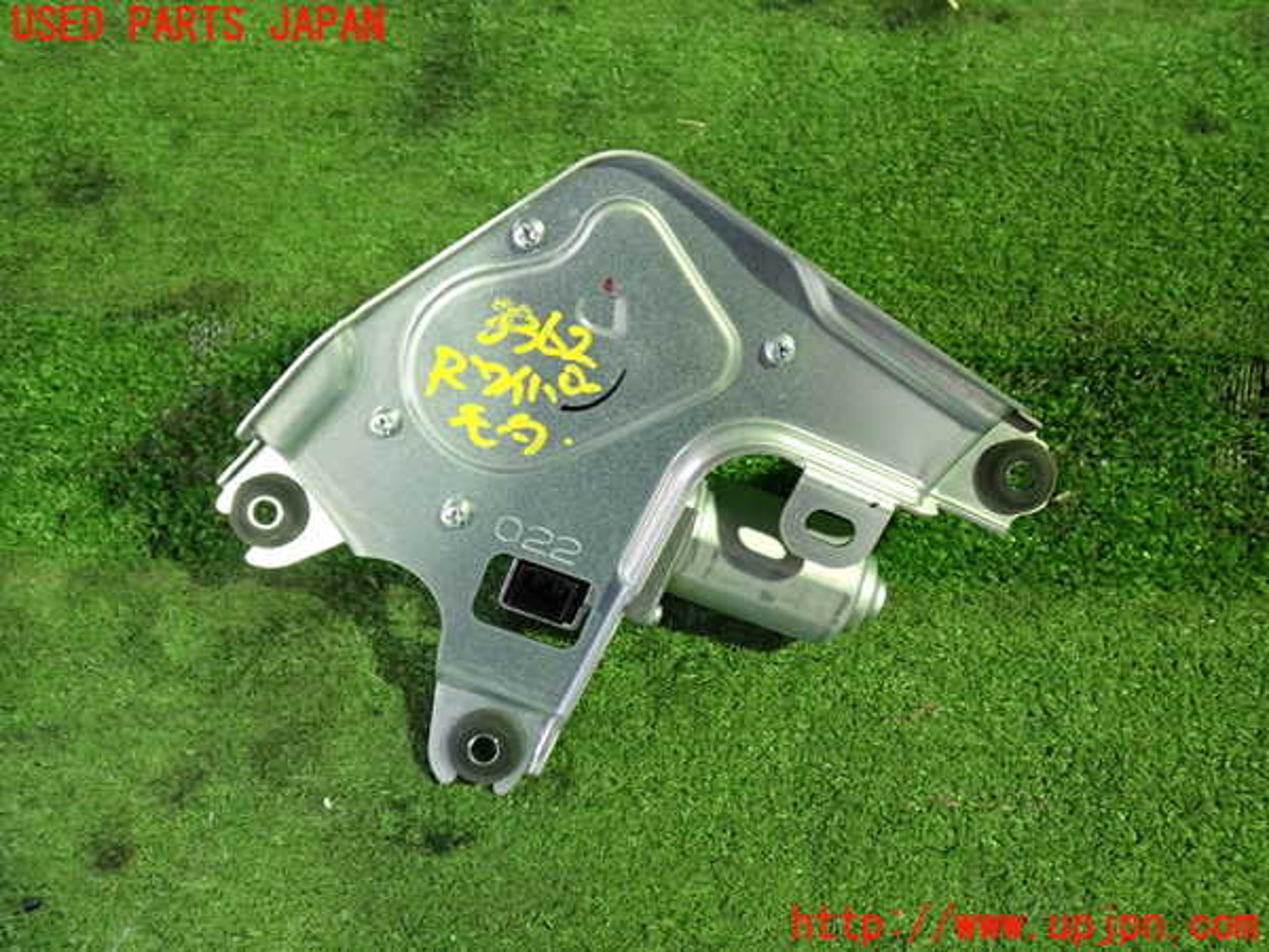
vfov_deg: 46.8
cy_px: 476
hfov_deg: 60.0
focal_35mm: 30
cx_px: 634
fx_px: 1100
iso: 640
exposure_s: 1/30
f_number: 2.3
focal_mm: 5.4
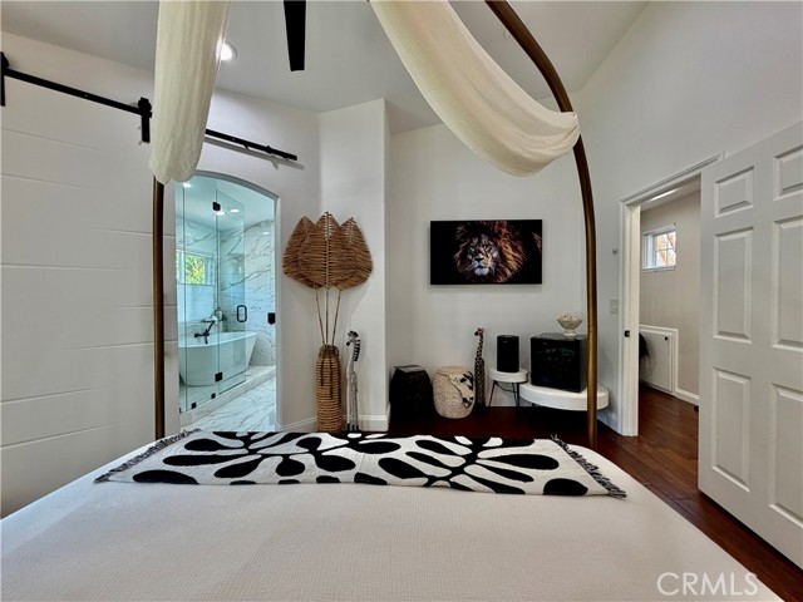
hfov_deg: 102.1
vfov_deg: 85.7
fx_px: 325
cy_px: 301
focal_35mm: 14
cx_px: 402
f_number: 2.2
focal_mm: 2.22
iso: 160
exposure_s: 1/120
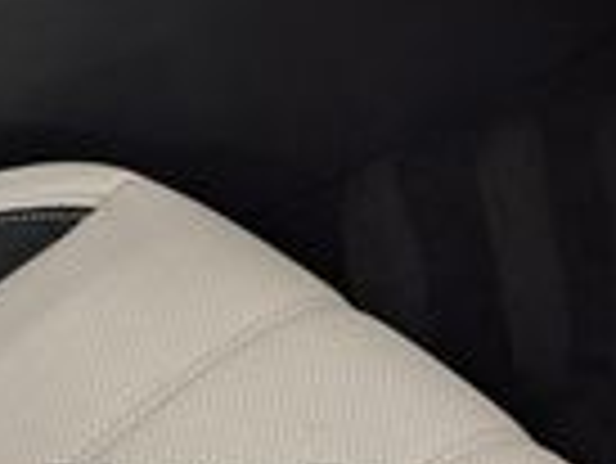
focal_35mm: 112
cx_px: 477
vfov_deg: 11.8
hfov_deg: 17.4
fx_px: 1995
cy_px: -482
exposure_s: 1/120
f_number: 1.68
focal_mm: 6.9
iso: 43
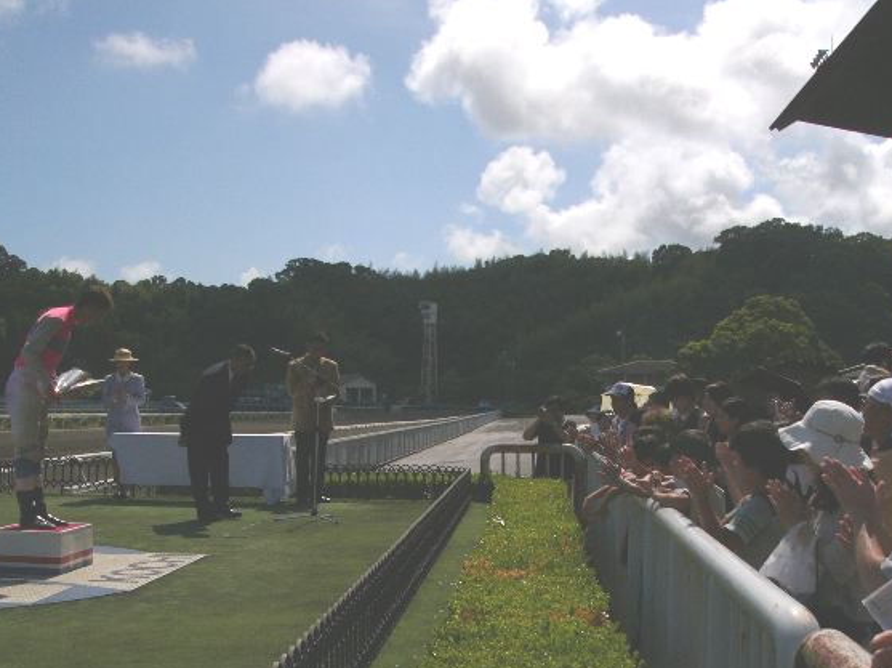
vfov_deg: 31.5
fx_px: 1185
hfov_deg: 41.2
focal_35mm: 46
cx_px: 396
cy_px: 370
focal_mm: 6.6
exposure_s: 1/2000
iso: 50
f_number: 8
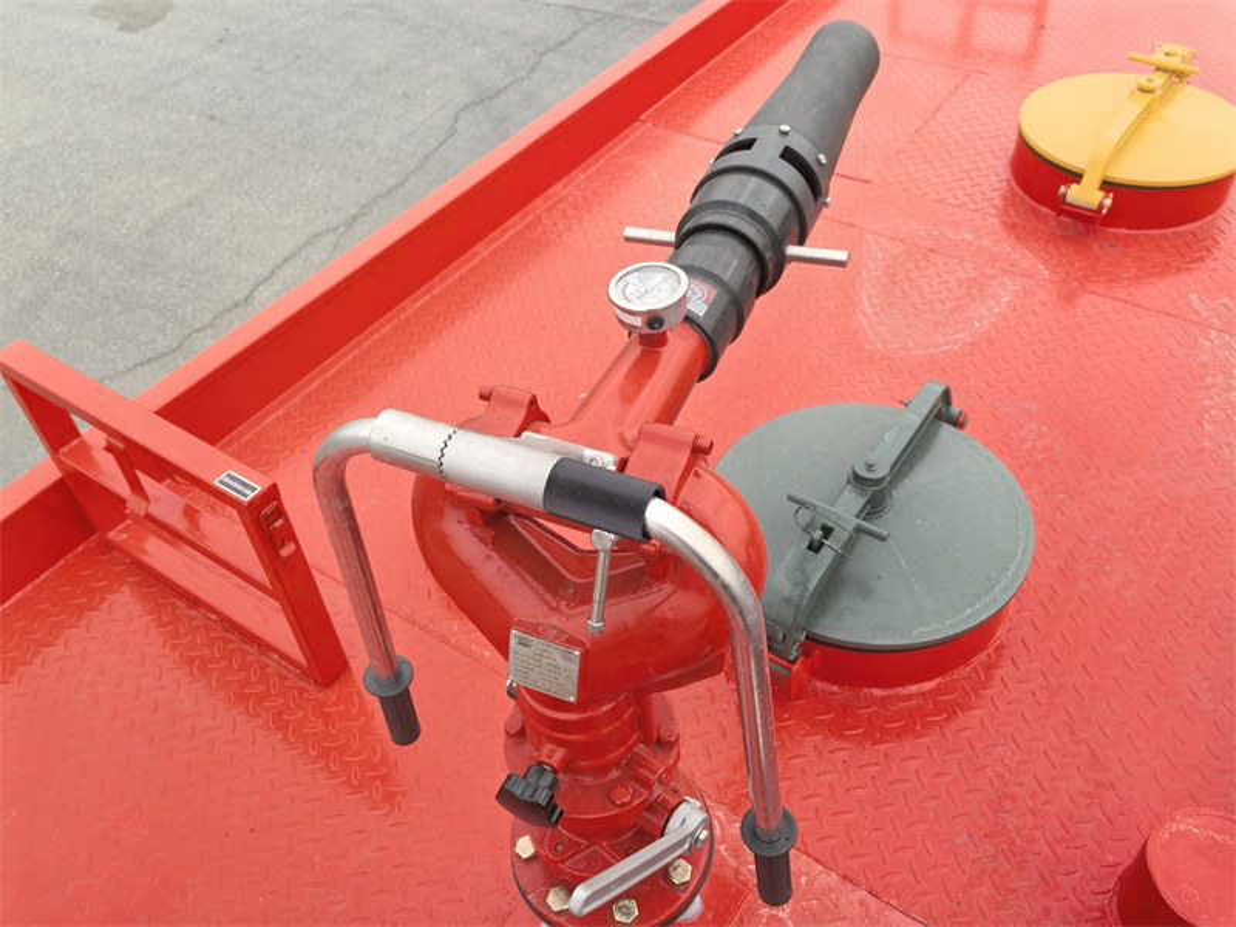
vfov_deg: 48.2
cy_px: 464
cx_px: 618
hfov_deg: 61.7
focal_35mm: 29
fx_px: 1035
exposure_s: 1/570
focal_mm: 5.75
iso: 50
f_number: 2
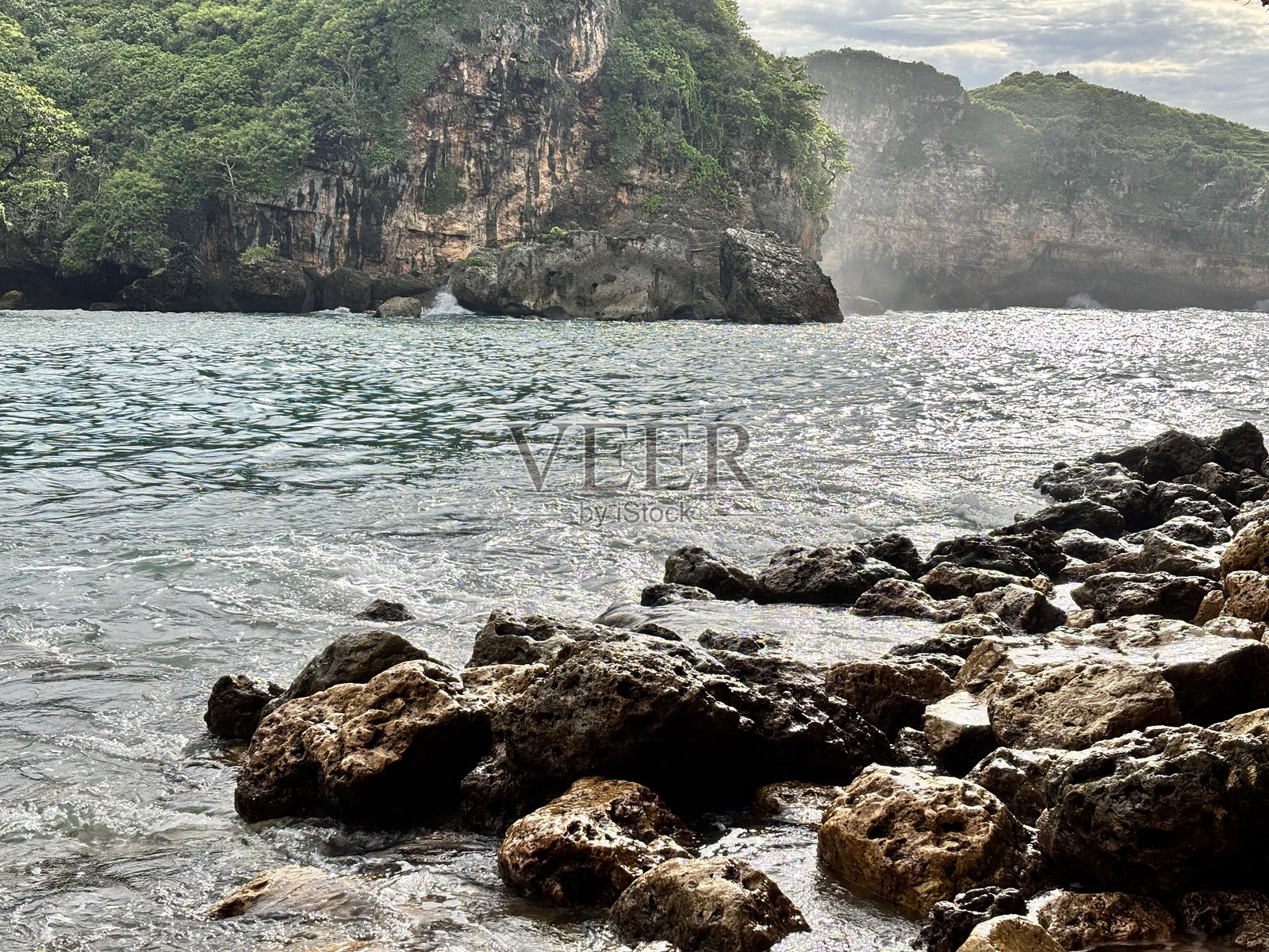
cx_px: 634
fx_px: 1906
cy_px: 476
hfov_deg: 36.8
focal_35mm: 52
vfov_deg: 28.0
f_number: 1.6
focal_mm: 5.96
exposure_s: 1/2571
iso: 32
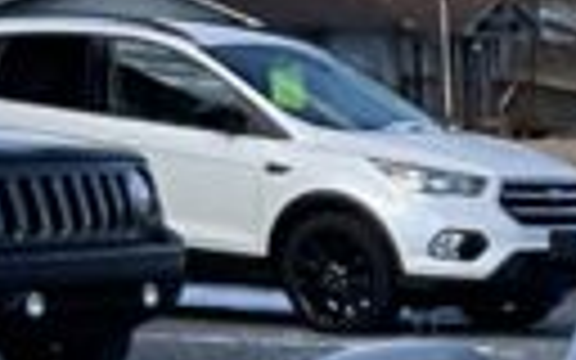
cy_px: 1161
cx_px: 1328
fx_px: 3846
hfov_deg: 8.0
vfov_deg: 5.0
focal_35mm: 245
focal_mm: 3
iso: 16
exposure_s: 1/728
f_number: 1.8
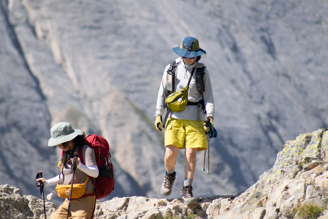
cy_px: 110
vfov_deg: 3.1
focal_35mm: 450
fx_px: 4100
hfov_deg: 4.6
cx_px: 164
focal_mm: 300
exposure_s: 1/1600
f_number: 6.3
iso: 400
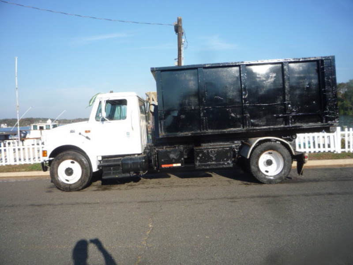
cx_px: 176
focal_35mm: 30
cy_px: 132
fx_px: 306
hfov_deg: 60.0
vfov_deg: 46.8
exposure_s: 1/400
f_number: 4.5
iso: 100
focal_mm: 5.2
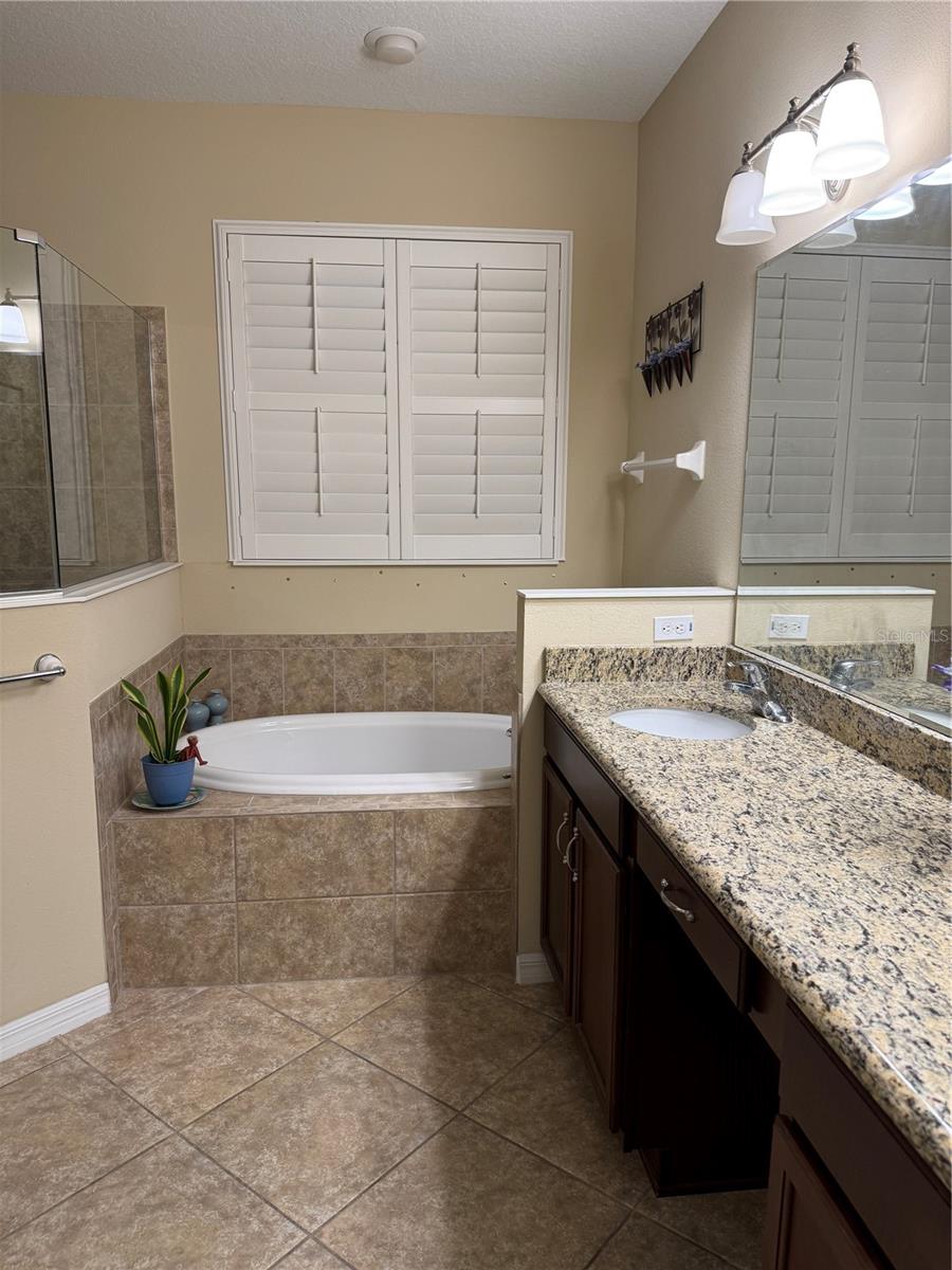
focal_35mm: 24
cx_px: 476
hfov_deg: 56.8
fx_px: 880
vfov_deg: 71.6
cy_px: 635
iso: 125
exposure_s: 1/60
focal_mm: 6.76
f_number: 1.78
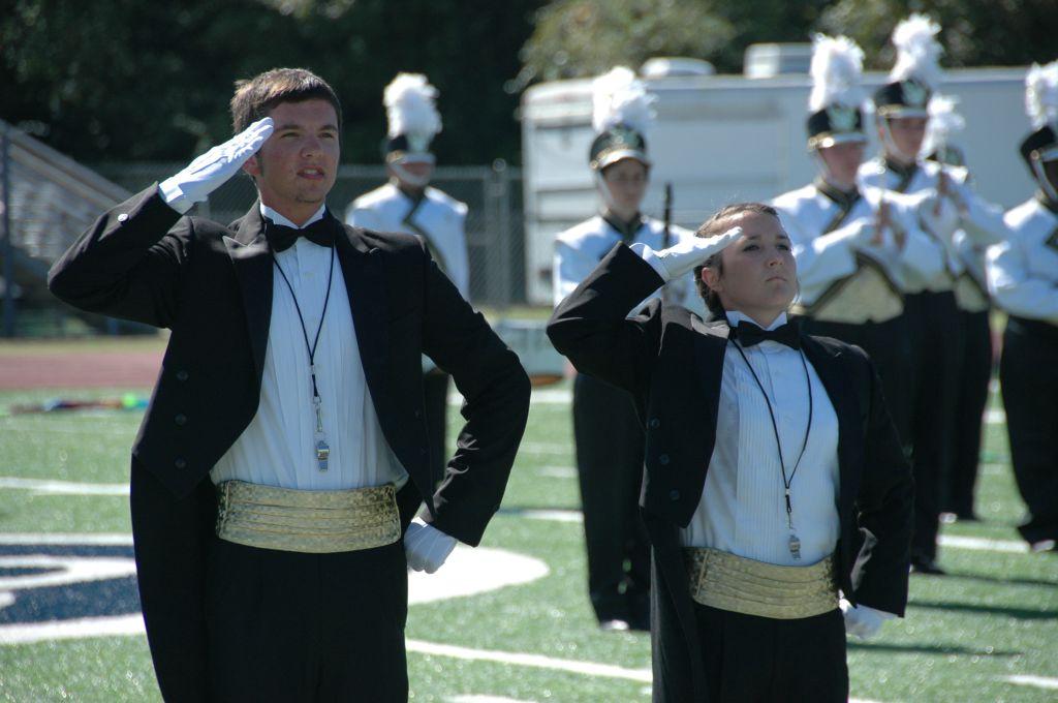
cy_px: 352
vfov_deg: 4.6
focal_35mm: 300
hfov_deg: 6.9
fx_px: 8805
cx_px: 529
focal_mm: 200
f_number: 5.6
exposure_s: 1/500
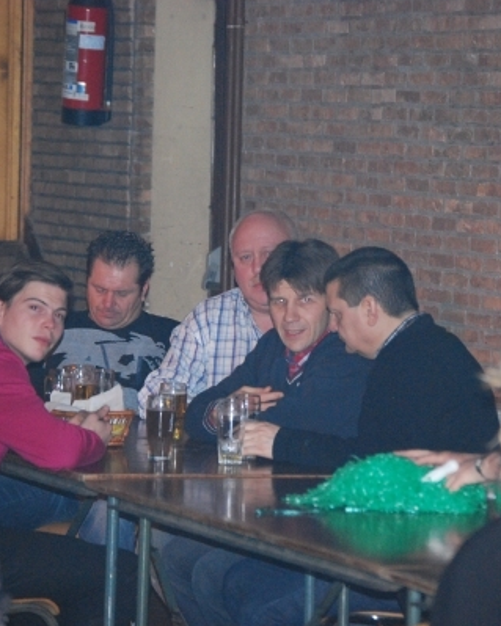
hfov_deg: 6.9
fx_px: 4129
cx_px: 298
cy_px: 313
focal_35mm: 223
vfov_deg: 8.7
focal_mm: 105
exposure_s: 1/60
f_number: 4.8
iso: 1600
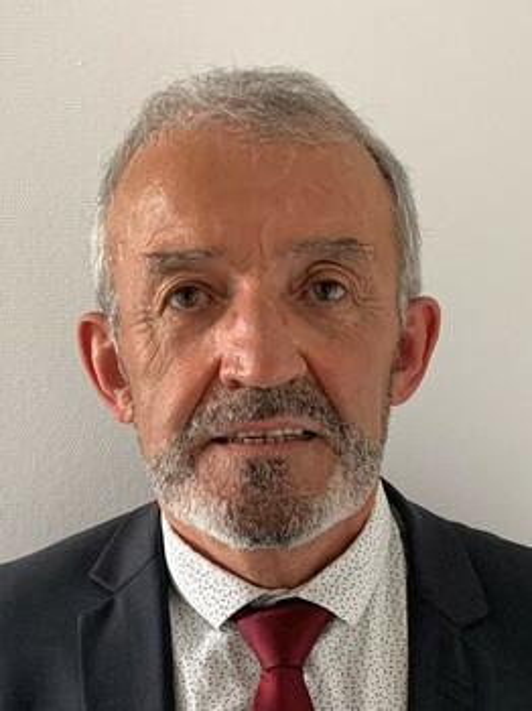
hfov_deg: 53.0
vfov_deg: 67.3
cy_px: 356
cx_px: 266
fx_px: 533
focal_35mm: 26
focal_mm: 4.25
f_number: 1.8
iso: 125
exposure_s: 1/60
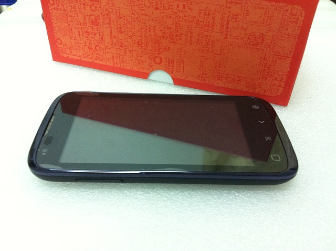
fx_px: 339
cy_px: 126
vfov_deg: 40.6
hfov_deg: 52.7
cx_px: 168
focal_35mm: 35
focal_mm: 3.85
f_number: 2.8
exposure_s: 1/17
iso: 200
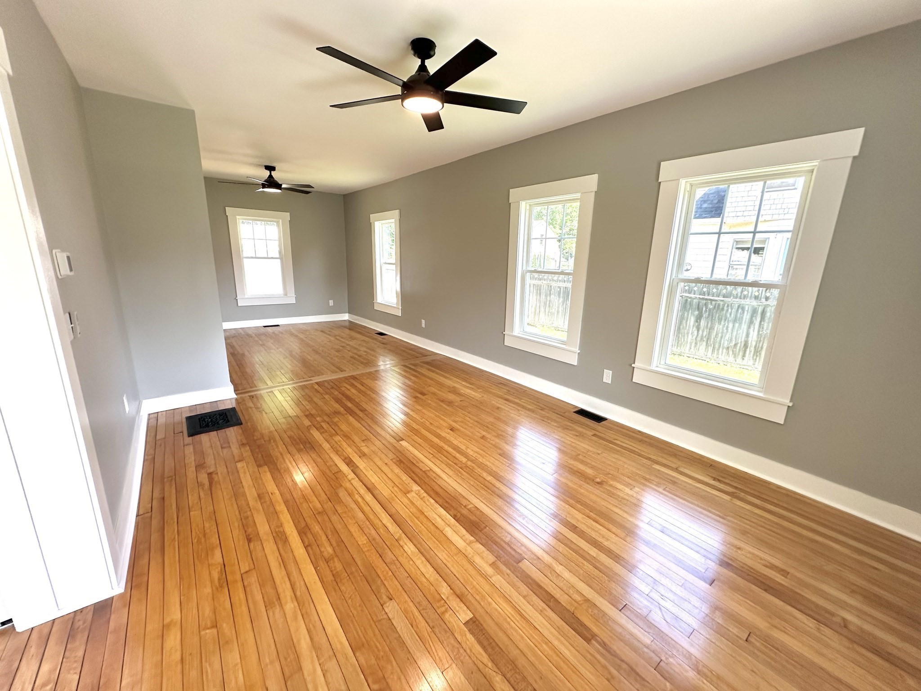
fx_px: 372
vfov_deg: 85.7
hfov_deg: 102.1
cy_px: 346
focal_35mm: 14
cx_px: 460
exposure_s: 1/120
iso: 100
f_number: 2.2
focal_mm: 2.22
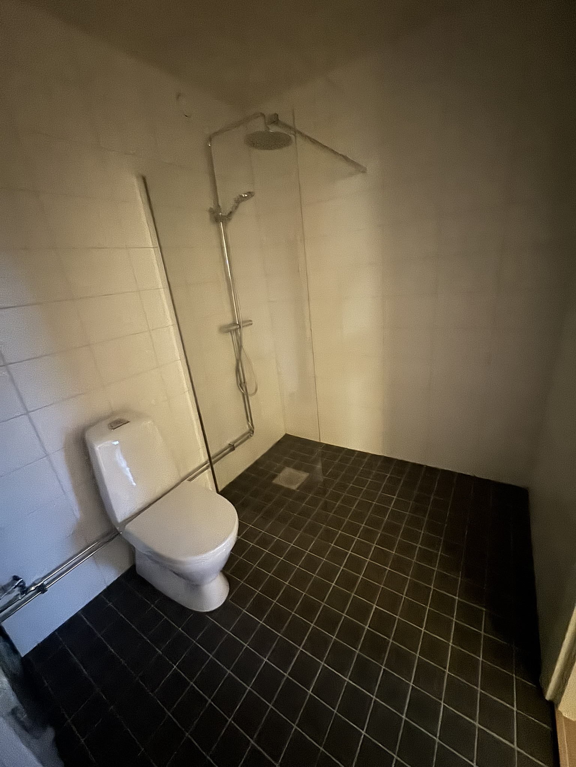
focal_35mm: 14
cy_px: 384
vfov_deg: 102.1
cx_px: 288
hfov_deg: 85.7
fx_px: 311
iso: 1600
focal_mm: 2.22
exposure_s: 1/8
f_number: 2.2
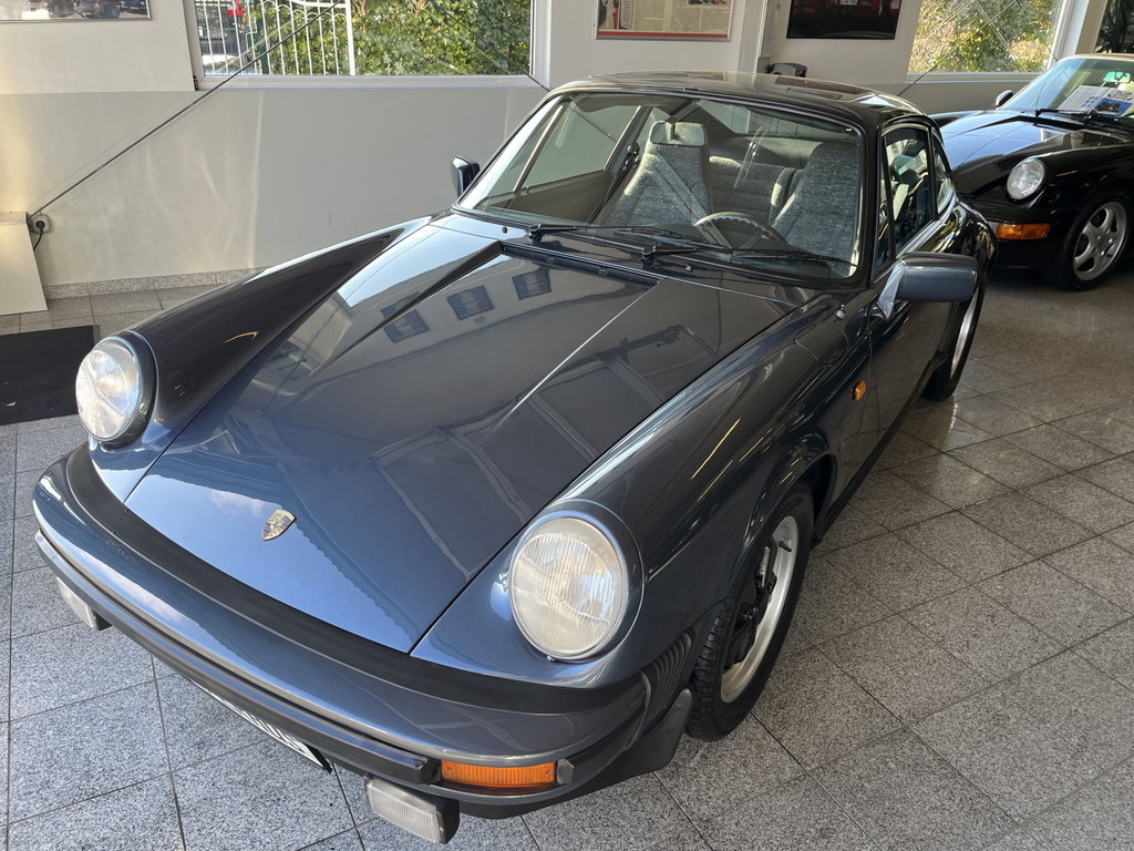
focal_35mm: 26
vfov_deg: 53.1
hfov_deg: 67.3
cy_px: 426
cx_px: 567
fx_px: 852
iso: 40
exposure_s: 1/122
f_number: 1.6
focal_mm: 5.1
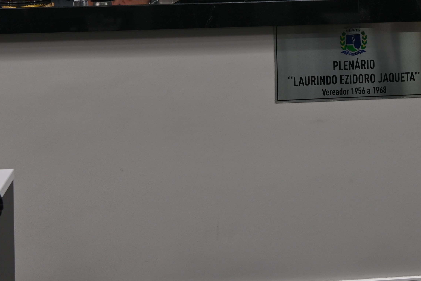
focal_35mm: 80
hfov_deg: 25.1
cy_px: -88
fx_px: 940
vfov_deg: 16.1
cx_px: 296
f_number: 4.5
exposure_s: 1/80
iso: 200
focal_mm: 30.5
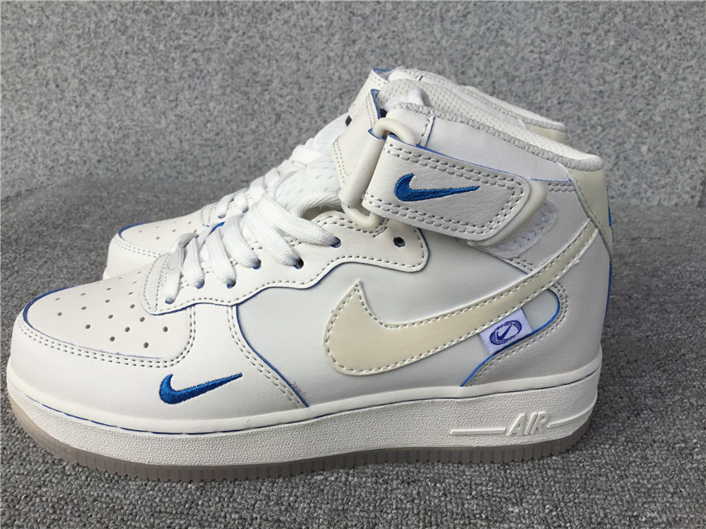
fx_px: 632
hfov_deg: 58.4
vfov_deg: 45.4
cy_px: 264
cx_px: 353
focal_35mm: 31
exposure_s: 1/815
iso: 25
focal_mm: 3.3
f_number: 2.4
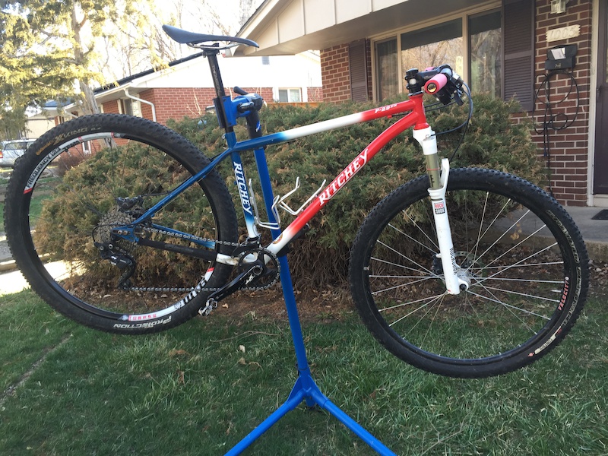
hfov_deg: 61.7
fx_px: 509
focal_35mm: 29
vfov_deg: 48.2
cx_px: 304
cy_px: 228
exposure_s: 1/60
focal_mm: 4.15
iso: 32
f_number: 2.2
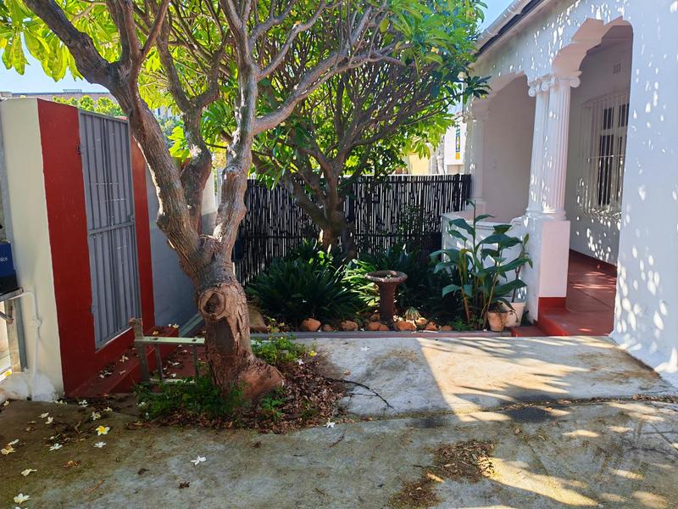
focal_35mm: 27
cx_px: 339
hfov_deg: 65.3
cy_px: 254
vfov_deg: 51.4
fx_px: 529
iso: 50
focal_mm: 6.12
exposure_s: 1/190
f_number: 1.9
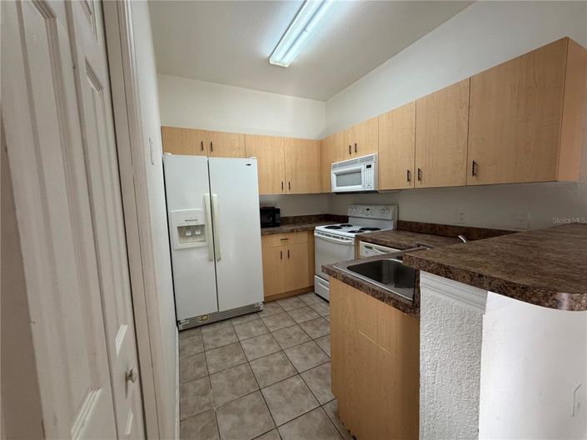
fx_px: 237
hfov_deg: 102.1
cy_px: 220
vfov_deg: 85.6
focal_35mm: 14
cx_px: 294
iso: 250
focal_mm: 2.22
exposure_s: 1/120
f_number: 2.2
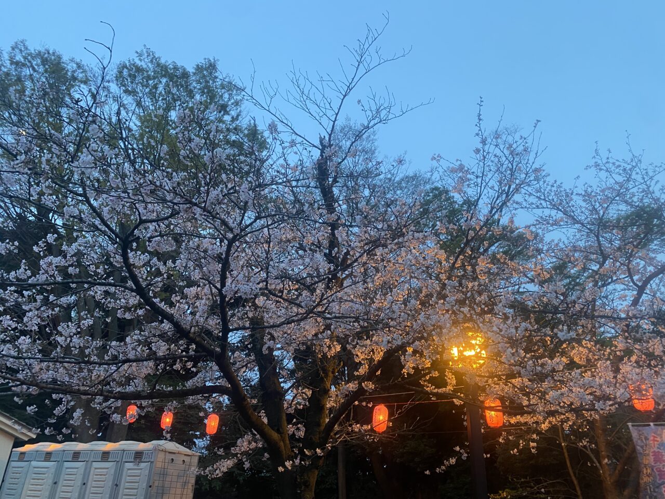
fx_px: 499
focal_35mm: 26
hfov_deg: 67.3
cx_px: 332
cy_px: 250
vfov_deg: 53.1
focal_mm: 4.25
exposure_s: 1/50
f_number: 1.8
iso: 160
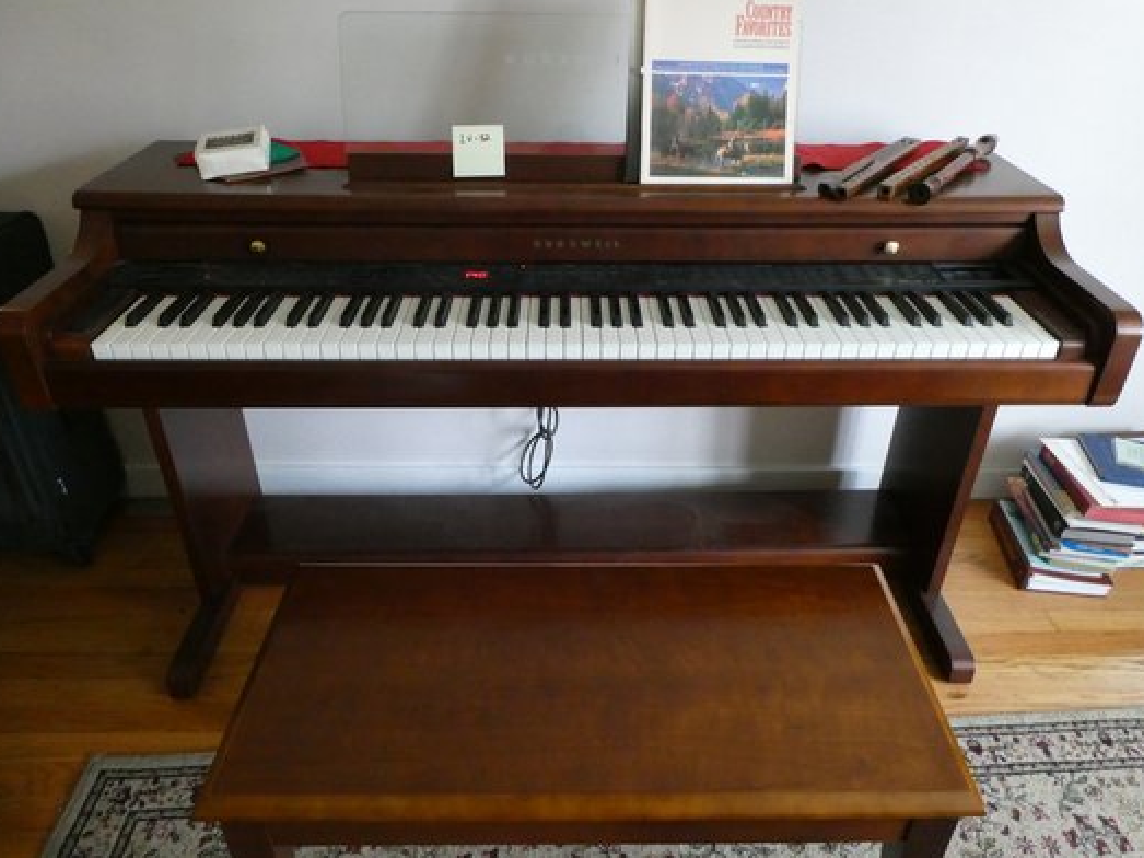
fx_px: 826
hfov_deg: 69.4
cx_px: 581
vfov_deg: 54.9
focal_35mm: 25
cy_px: 424
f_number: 3.3
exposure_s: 1/60
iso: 800
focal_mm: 4.3
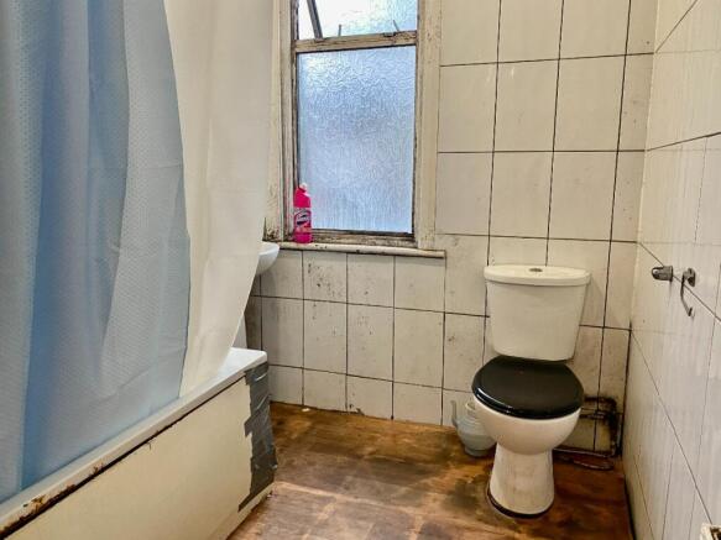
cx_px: 360
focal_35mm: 26
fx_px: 541
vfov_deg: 53.0
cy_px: 270
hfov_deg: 67.3
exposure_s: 1/50
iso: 100
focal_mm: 4.25
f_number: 1.8
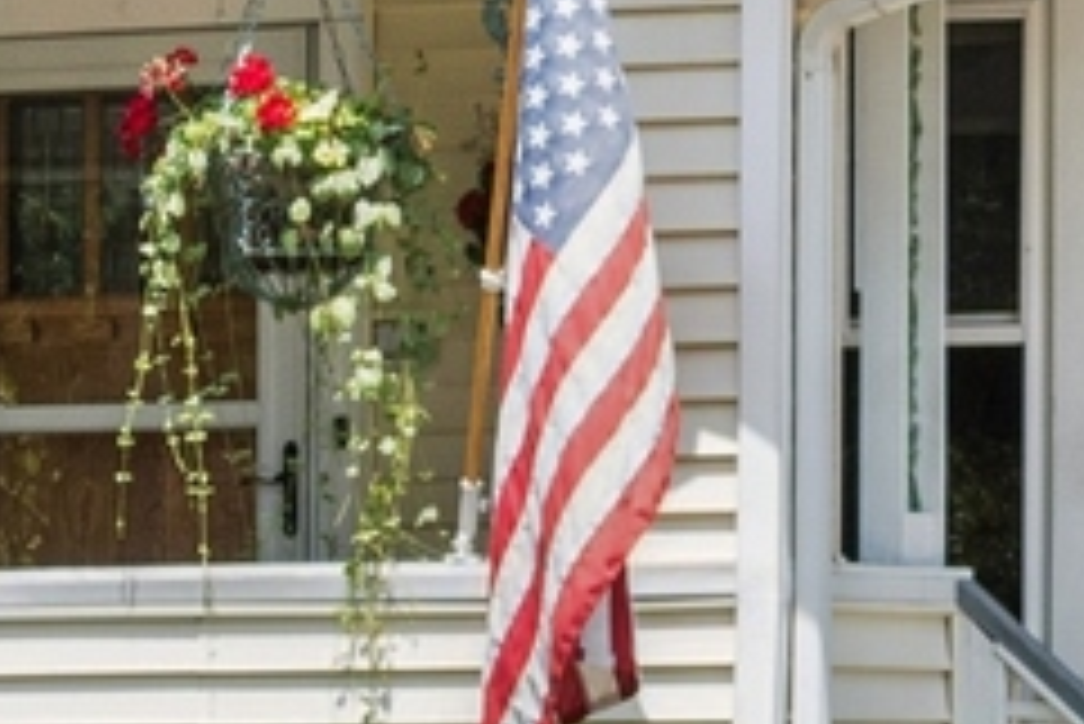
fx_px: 7291
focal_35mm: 242
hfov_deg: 8.5
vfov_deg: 5.7
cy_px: 234
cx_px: 733
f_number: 8
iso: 250
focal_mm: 24
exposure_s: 1/320
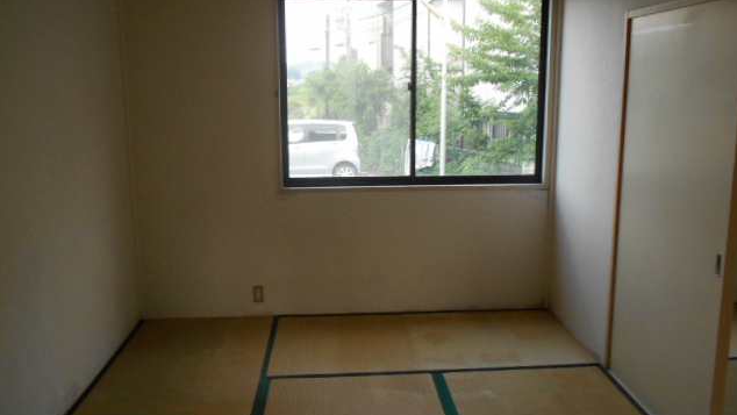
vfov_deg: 35.7
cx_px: 371
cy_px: 200
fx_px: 645
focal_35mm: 33
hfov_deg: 59.5
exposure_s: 1/250
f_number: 3.4
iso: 320
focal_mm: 5.1
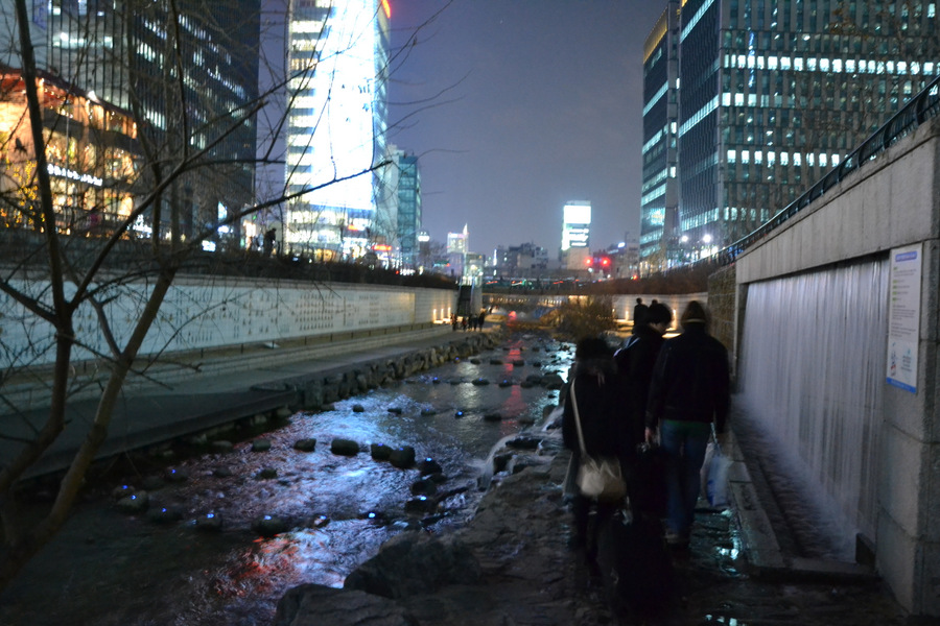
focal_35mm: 27
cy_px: 313
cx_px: 470
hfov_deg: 67.4
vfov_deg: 47.9
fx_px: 705
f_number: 5.6
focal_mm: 18
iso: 3200
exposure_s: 1/4
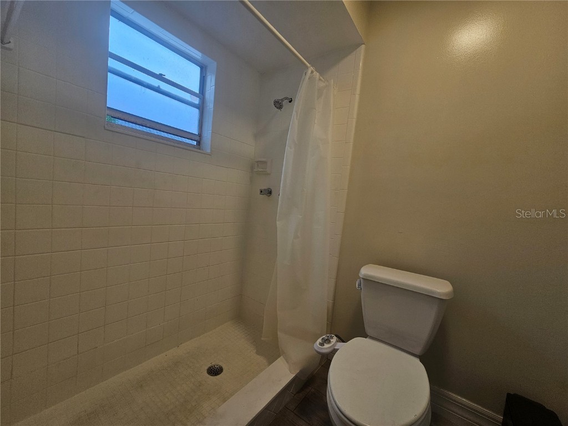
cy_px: 213
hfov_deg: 106.2
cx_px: 284
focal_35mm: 13
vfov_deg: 89.9
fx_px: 213
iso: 64
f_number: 2.2
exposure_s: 1/120
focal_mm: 2.2
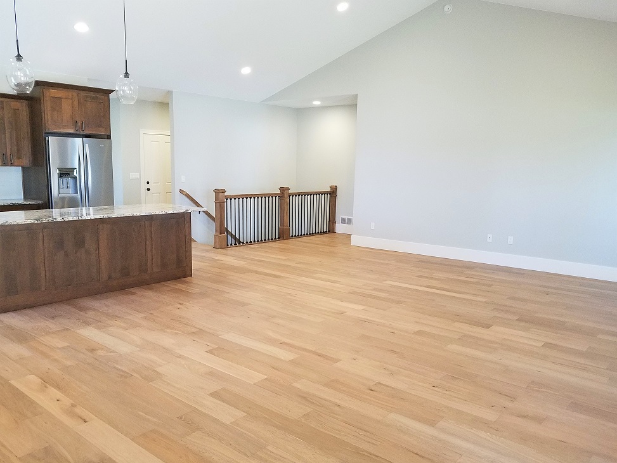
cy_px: 232
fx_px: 463
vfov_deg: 53.1
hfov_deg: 67.3
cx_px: 308
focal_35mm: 26
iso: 160
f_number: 1.7
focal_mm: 4.2
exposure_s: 1/60
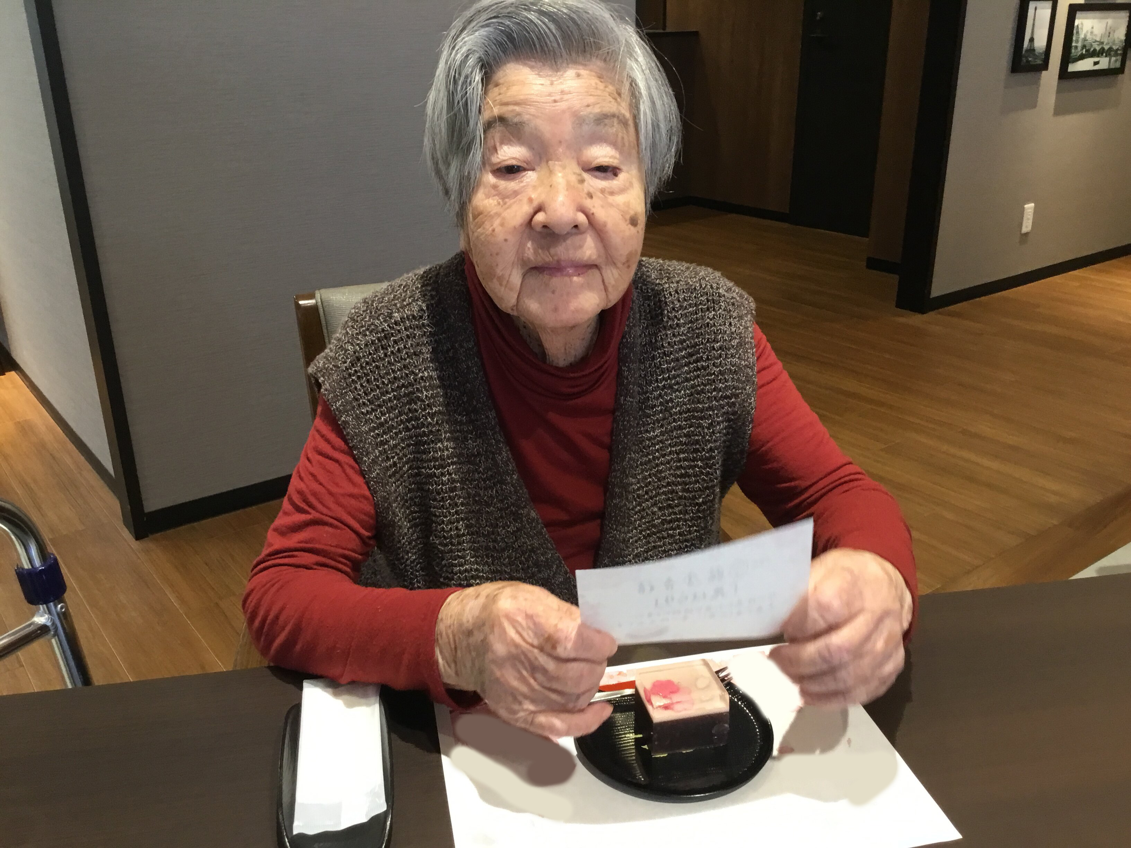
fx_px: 1013
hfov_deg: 58.4
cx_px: 566
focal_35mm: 31
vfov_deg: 45.4
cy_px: 424
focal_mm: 3.3
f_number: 2.4
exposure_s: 1/30
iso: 80
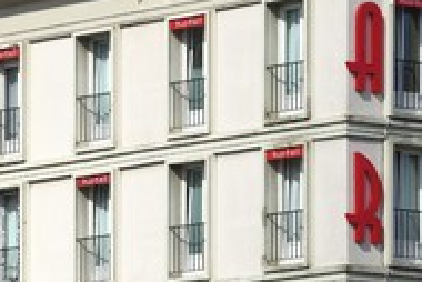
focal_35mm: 441
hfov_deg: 4.7
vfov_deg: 3.1
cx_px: 213
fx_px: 5173
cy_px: 251
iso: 200
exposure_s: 1/320
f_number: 14
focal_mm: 200
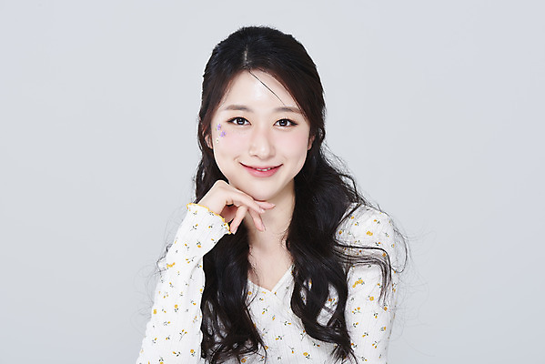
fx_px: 1590
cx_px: 272
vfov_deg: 13.1
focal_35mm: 105
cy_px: 182
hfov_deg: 19.4
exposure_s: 1/125
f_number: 11
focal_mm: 105
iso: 64
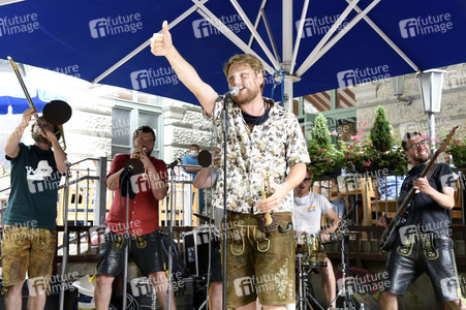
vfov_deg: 27.0
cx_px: 233
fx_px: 647
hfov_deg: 39.6
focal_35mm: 50
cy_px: 155
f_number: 6.3
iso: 1250
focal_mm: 50
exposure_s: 1/60
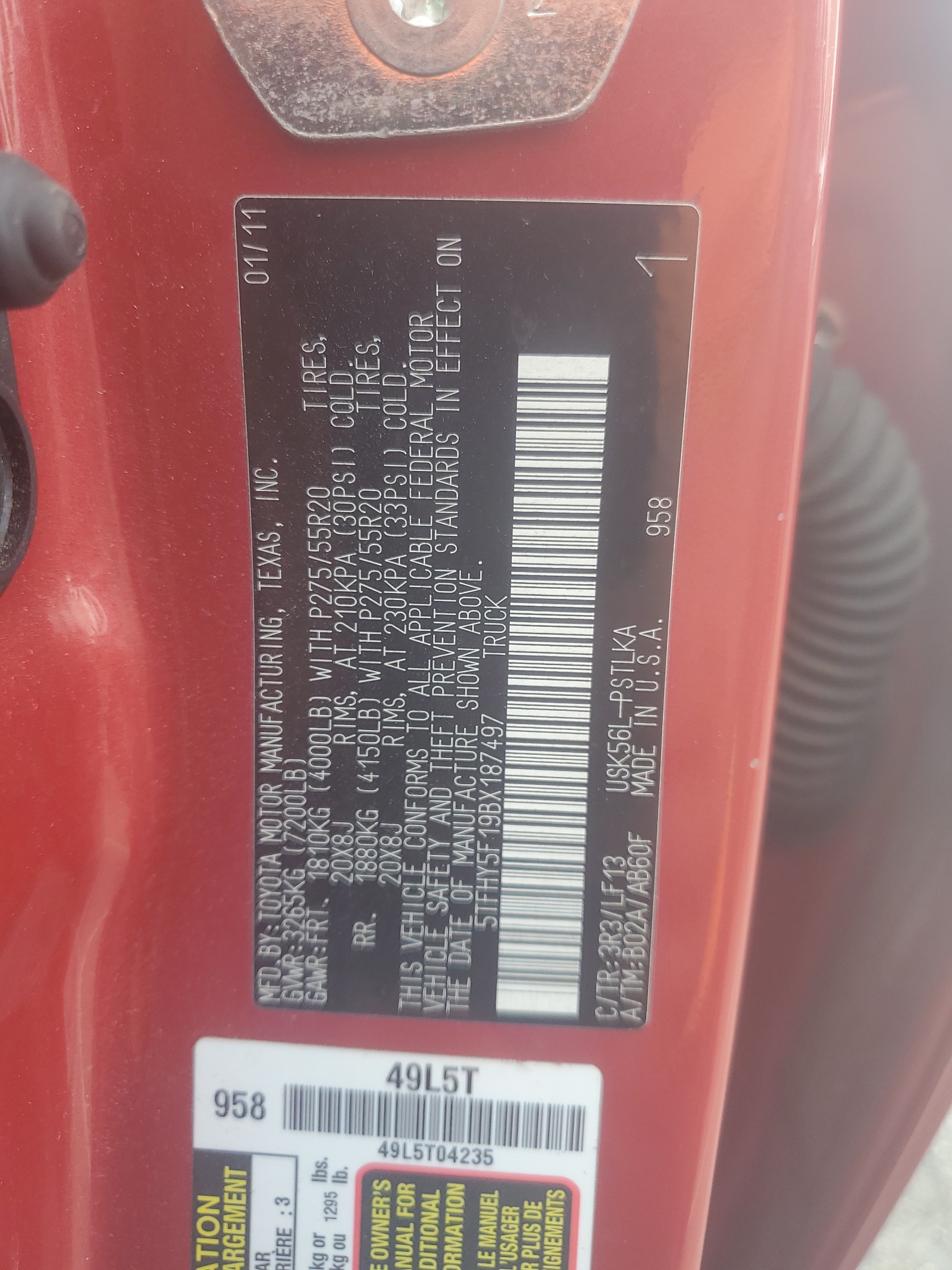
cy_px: 635
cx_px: 476
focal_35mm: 26
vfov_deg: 67.3
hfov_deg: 53.1
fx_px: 953
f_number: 1.5
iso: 50
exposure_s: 1/156
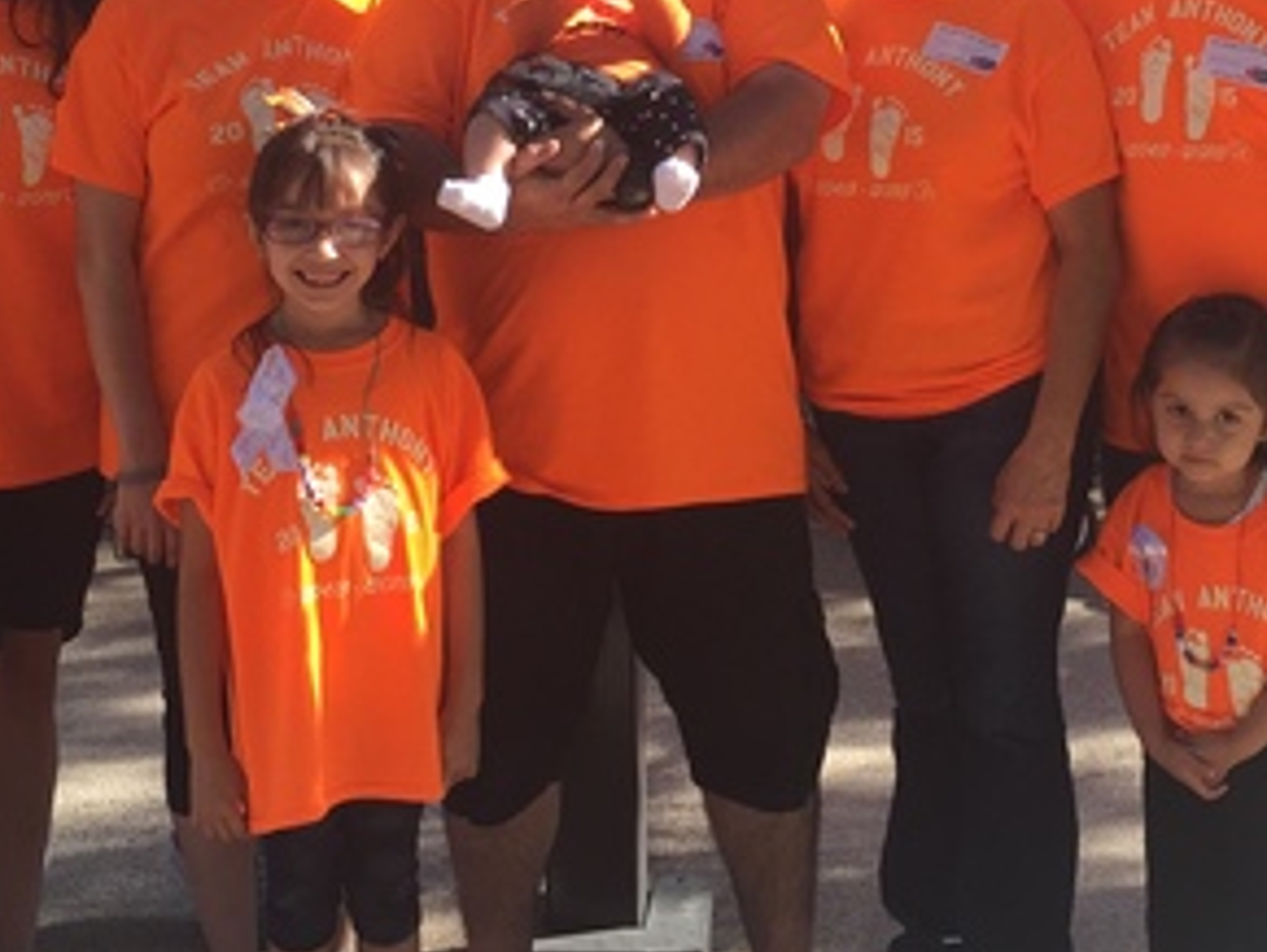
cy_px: 70
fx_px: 2637
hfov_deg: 26.9
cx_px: 817
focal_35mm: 72
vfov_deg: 20.0
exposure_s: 1/449
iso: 32
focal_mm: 4.15
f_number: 2.2
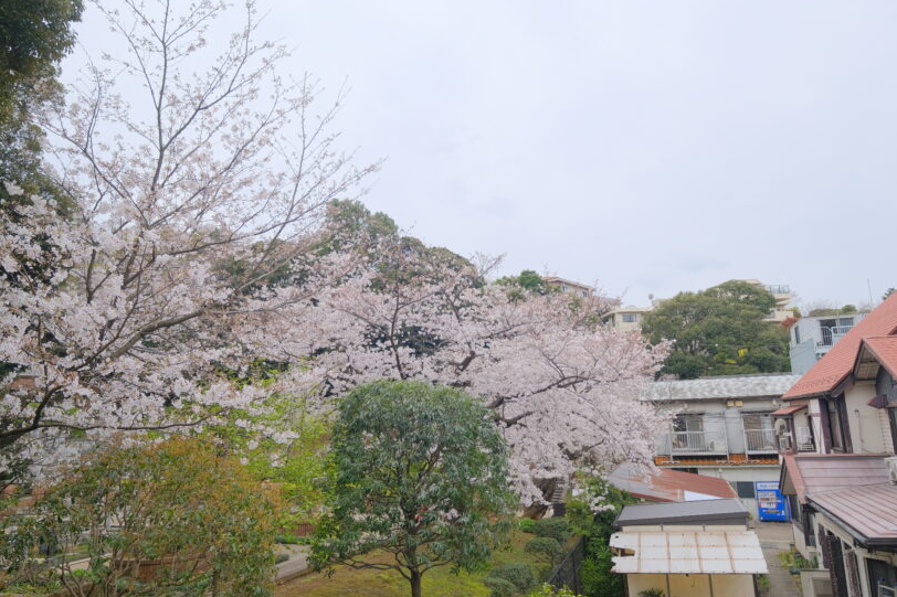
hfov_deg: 69.4
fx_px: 648
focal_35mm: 26
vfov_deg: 49.5
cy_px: 297
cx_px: 450
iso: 640
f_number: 5.6
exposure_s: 1/500
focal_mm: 16.6
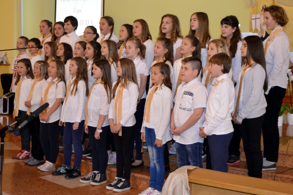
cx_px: 146
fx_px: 439
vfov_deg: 25.1
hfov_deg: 36.9
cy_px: 98
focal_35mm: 54
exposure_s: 1/60
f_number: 4.8
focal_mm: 36
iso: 1400
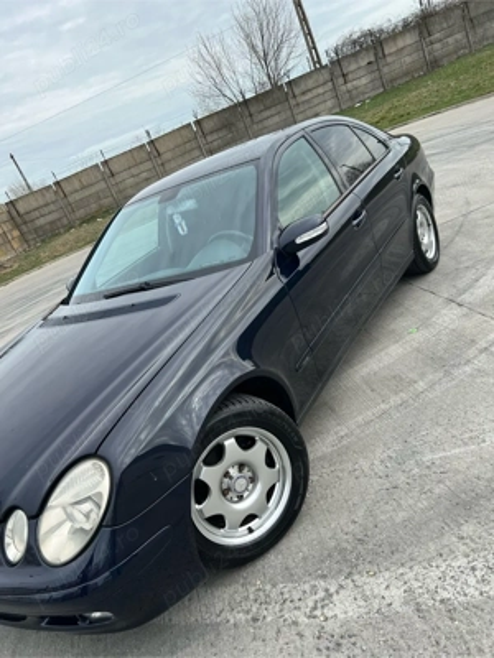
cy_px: 329
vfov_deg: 67.3
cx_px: 247
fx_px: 495
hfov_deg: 53.1
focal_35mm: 26
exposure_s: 1/1901
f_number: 1.5
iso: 50
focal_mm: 5.7
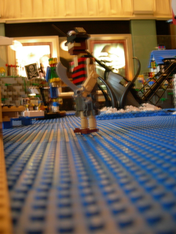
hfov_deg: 39.7
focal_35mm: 36
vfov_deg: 51.4
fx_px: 244
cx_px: 88
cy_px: 117
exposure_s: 1/3.8
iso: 200
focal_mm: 7.5
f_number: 2.7
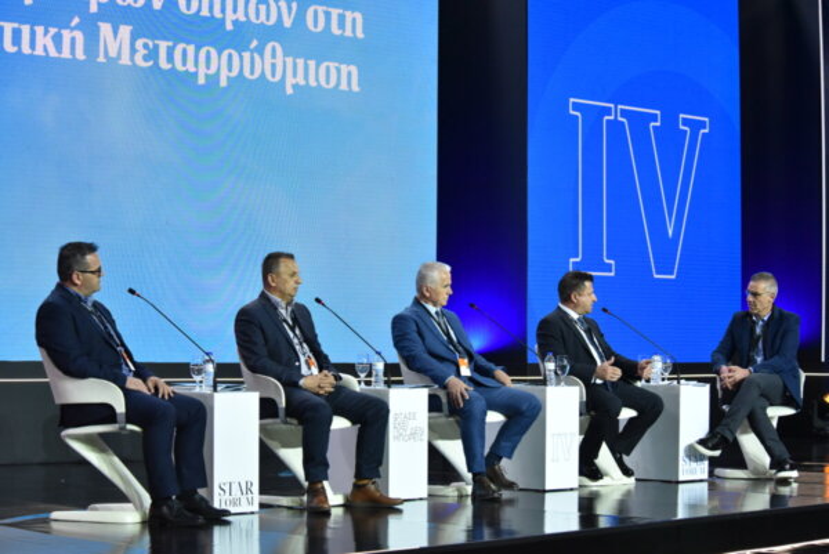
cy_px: 277
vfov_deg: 15.9
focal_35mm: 86
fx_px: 1982
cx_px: 414
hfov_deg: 23.6
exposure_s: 1/500
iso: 4000
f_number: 5.6
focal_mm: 86
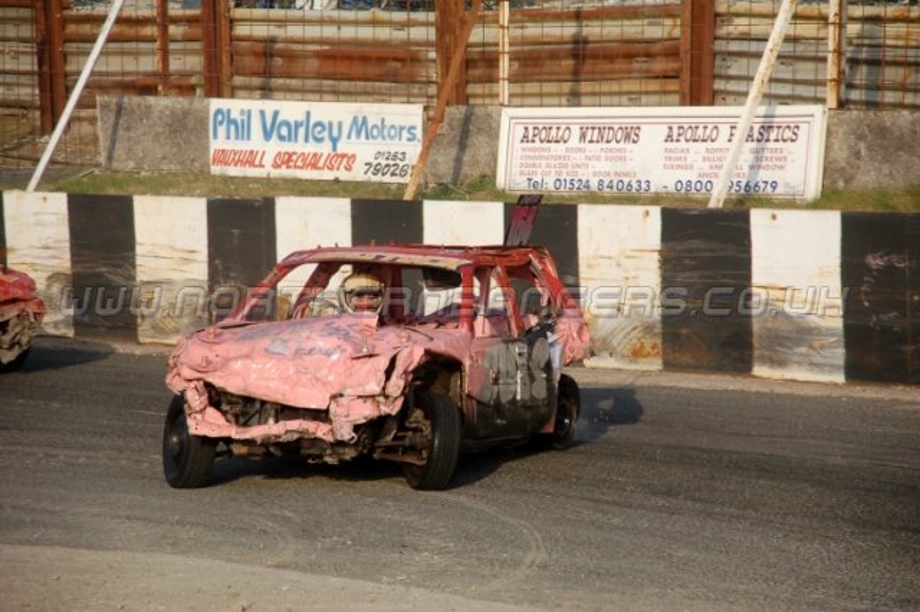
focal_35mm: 174
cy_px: 306
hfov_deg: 11.8
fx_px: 4444
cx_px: 460
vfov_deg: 7.9
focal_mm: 116
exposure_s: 1/1000
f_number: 6
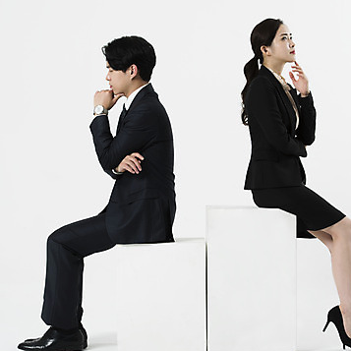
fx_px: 1227
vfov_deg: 16.3
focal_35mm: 107
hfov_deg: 16.3
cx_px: 200
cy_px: 172
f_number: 8
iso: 64
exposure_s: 1/125
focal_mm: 75
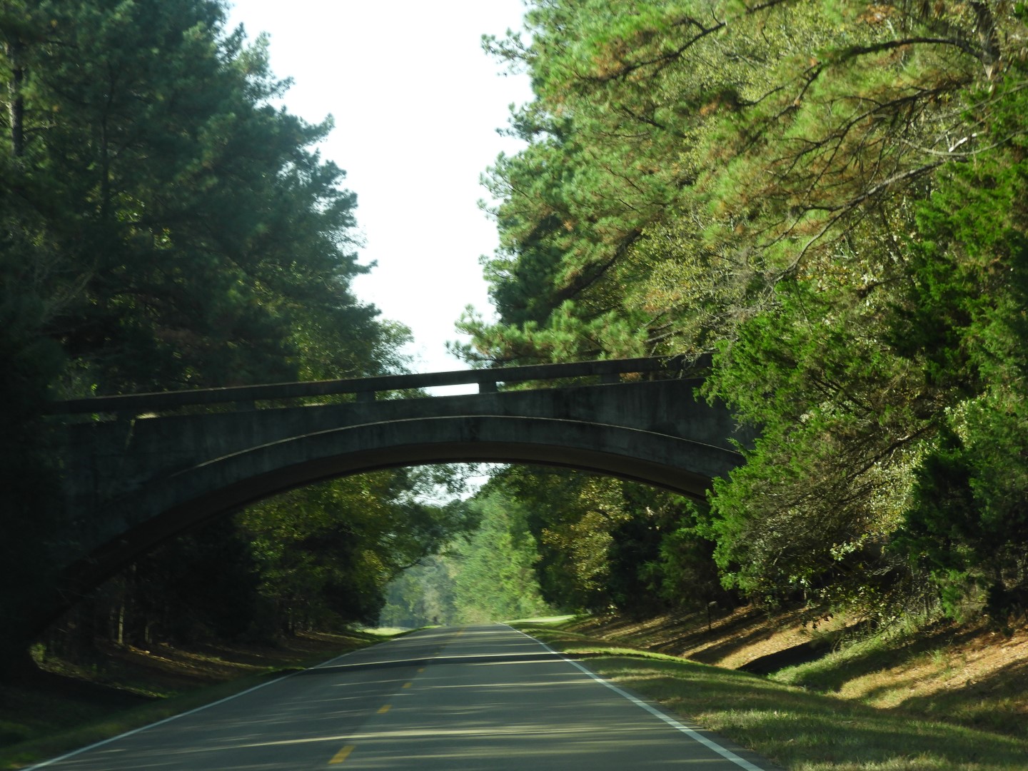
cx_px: 514
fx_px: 3118
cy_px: 386
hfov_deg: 18.7
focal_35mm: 105
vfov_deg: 14.1
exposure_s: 1/160
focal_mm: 18.8
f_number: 4.8
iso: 100
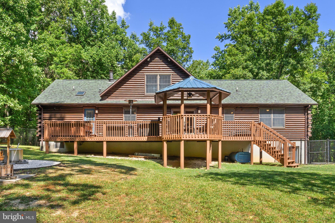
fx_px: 233
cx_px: 168
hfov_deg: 71.5
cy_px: 112
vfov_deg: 51.3
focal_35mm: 25
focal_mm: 17
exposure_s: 1/1000
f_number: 8
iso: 640
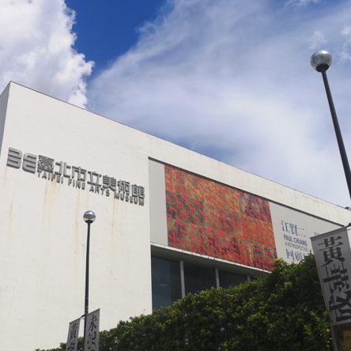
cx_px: 151
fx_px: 493
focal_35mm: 43
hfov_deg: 39.1
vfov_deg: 39.2
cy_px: 177
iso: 50
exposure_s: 1/4184
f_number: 1.8
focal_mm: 3.95
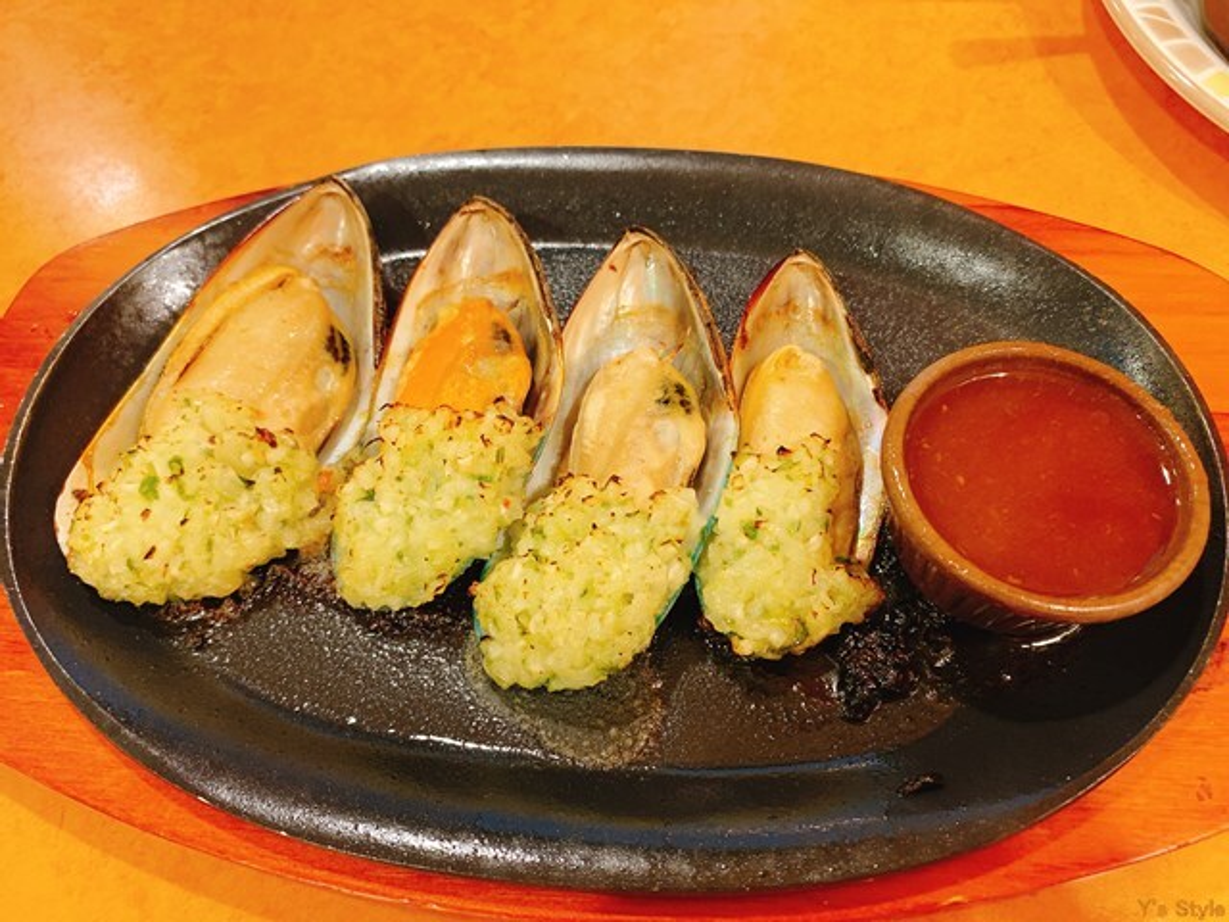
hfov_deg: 67.3
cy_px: 461
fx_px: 923
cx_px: 614
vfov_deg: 53.1
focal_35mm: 26
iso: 250
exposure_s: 1/40
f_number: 1.8
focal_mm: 4.25
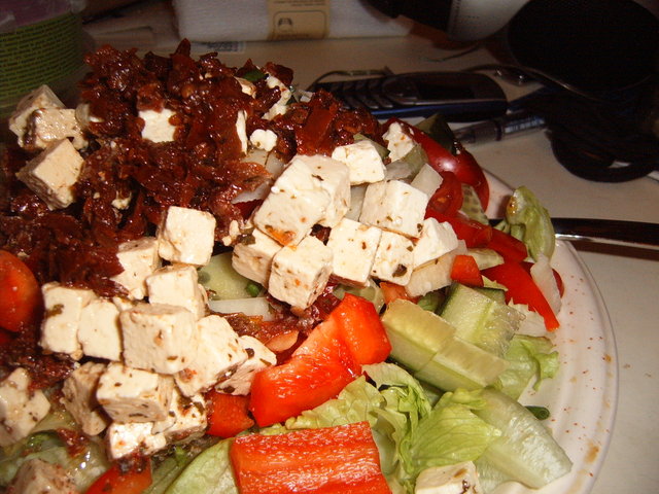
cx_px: 330
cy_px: 247
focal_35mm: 37
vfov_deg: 38.7
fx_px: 704
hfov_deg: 50.1
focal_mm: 6.2
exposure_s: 1/30
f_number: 2.9
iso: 141
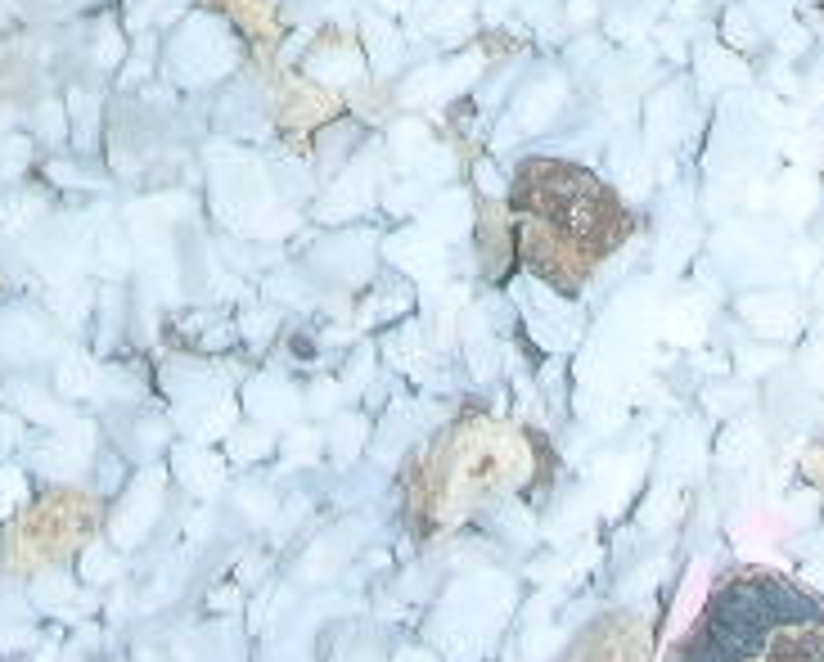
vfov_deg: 7.8
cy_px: -554
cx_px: 243
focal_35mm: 191
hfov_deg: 10.1
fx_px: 4665
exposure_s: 1/60.1
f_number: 3
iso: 50
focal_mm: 5.8
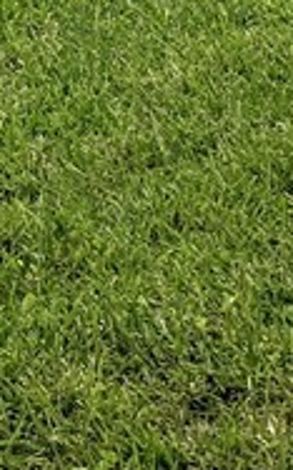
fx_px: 2781
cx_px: -200
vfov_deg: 9.0
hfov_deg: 5.9
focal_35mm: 217
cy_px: -538
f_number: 1.78
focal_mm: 6.76
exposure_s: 1/3759
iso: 80
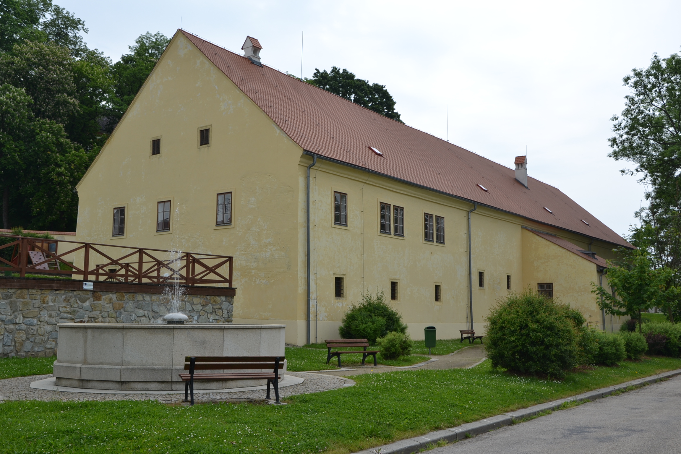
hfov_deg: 51.3
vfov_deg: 35.5
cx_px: 340
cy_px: 227
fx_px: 709
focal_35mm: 38
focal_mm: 25
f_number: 8
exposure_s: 1/200
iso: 100
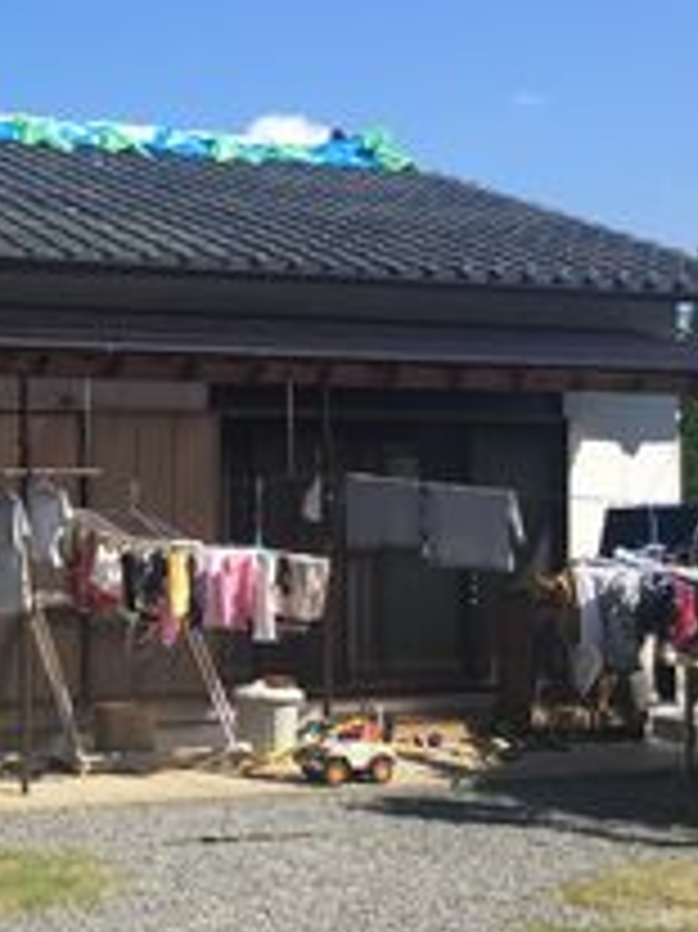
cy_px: 468
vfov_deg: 30.7
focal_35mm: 63
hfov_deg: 21.3
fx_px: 1696
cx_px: -189
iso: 32
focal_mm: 4.15
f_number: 2.2
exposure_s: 1/1099
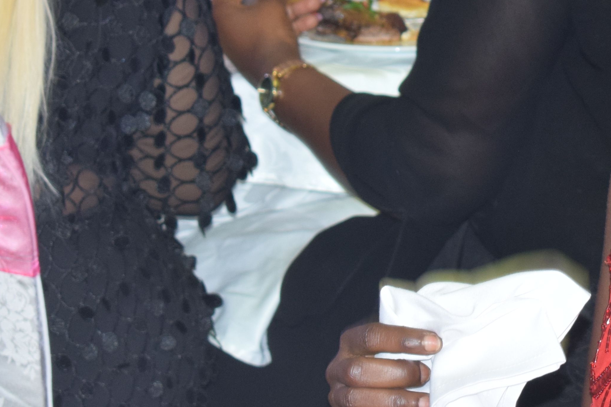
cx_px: 689
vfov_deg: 5.7
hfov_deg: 8.5
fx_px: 4080
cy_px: -181
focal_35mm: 240
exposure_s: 1/40
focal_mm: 55
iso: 500
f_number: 5.6
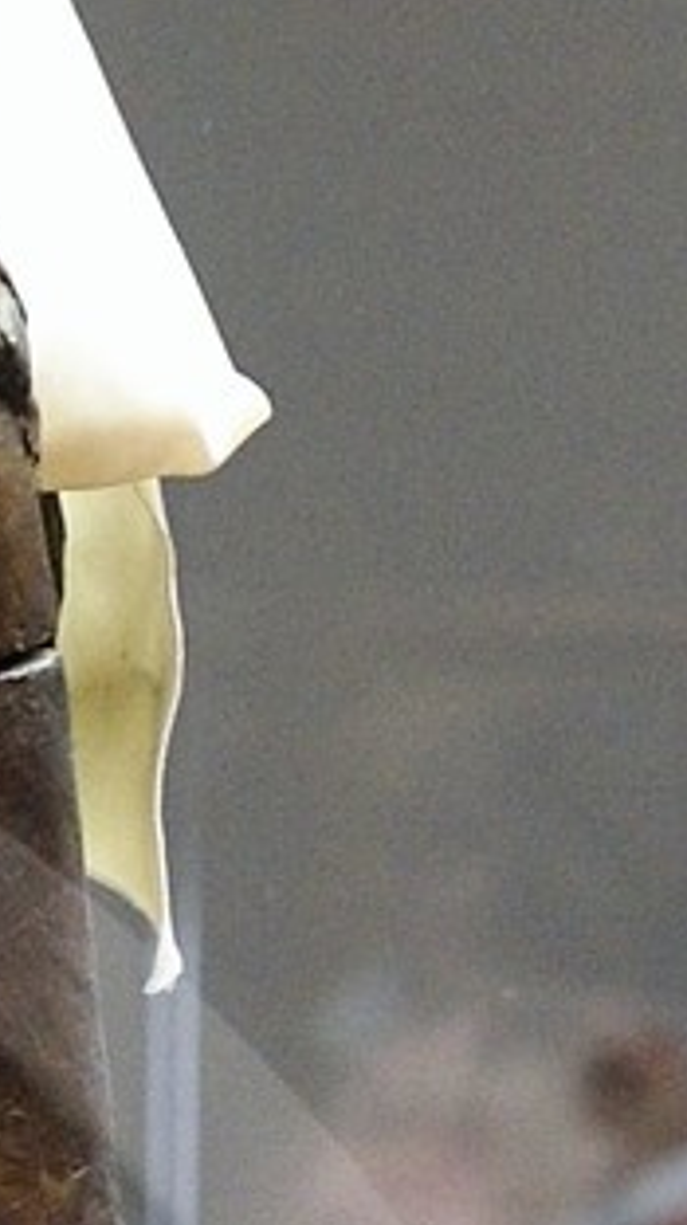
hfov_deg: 3.1
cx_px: -1068
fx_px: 12560
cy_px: 2320
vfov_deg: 5.5
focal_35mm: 387
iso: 1600
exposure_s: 1/15
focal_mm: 48
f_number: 6.3
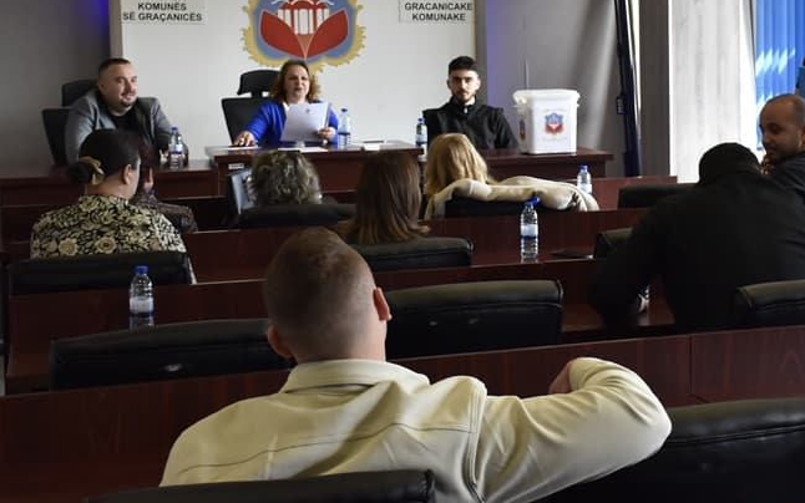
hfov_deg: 28.8
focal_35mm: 71
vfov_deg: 18.3
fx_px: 1558
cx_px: 542
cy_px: 131
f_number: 5
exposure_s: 1/100
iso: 800
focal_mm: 30
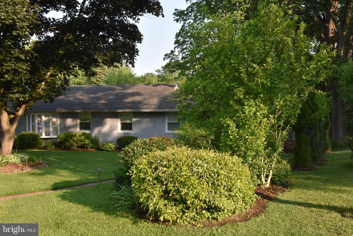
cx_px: 176
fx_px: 353
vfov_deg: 36.9
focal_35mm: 36
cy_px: 118
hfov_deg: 53.1
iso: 800
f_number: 8
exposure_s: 1/320
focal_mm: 24
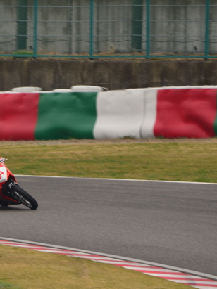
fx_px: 9007
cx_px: -69
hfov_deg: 1.4
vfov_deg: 1.8
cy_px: 219
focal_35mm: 1077
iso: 100
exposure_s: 1/250
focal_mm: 300
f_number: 8
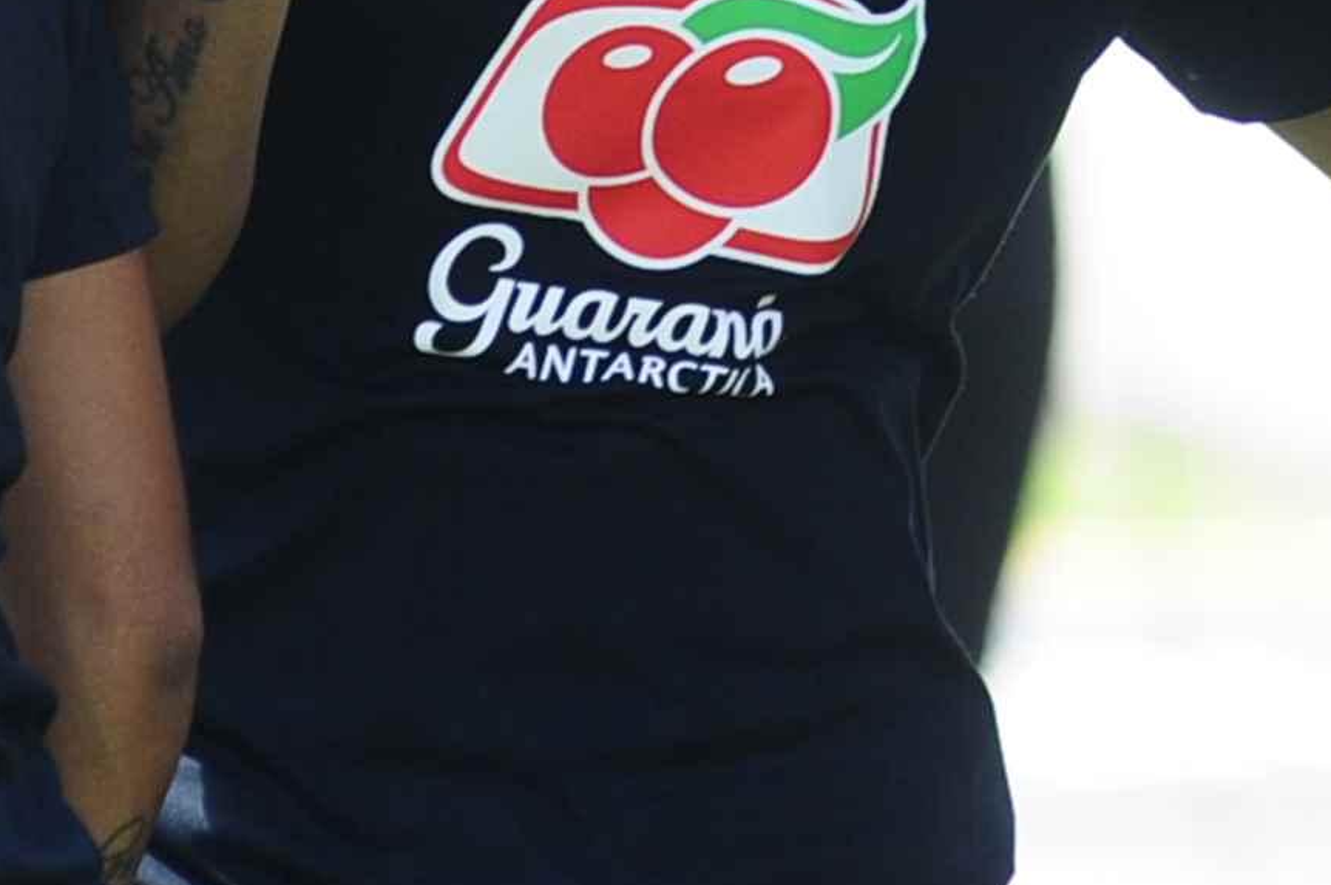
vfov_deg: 1.2
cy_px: -290
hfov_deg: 1.8
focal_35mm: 1140
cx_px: 1041
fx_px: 42107
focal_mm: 200
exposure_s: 1/500
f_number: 5
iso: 250
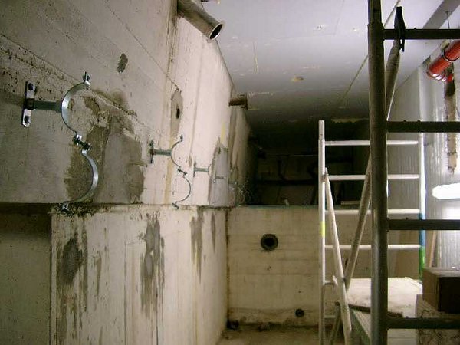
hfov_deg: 50.1
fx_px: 492
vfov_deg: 38.7
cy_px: 172
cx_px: 230
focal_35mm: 37
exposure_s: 1/25
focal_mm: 7.6
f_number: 2.6
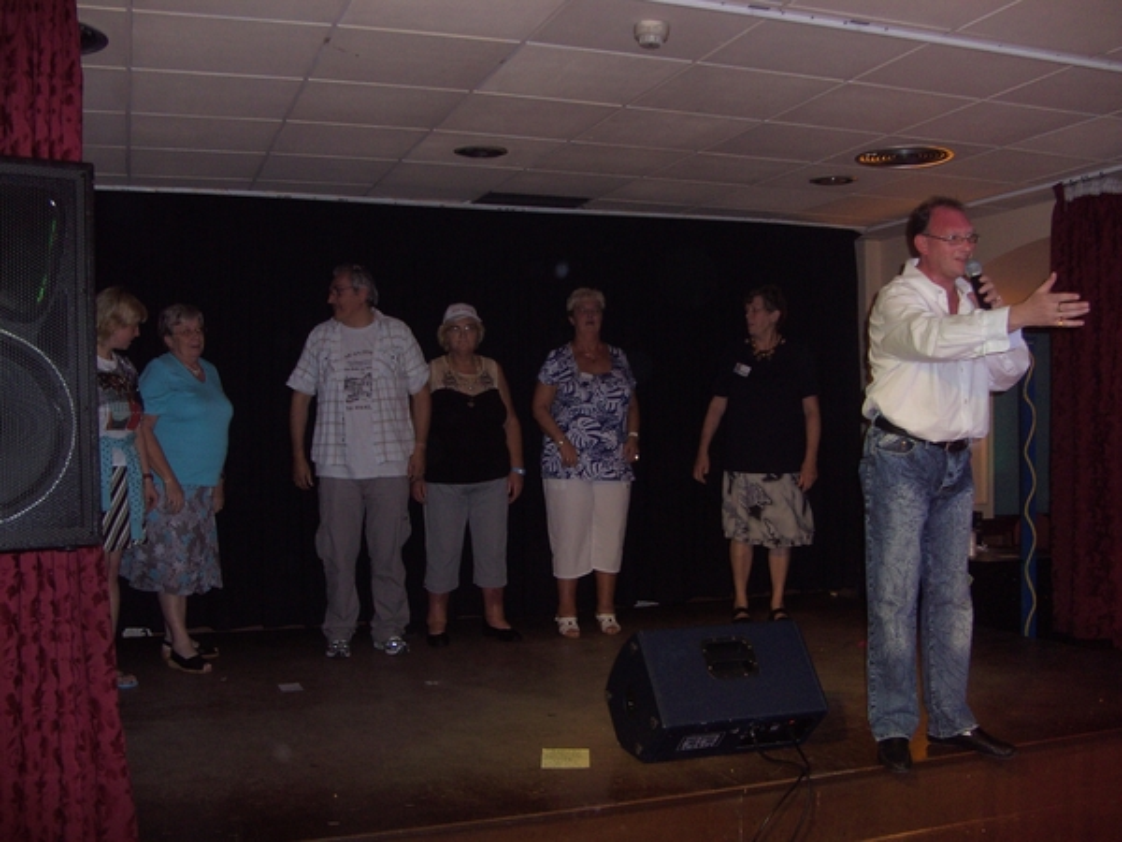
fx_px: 1199
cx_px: 561
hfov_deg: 50.1
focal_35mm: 37
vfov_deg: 38.7
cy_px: 421
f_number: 2.8
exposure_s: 1/50
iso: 100
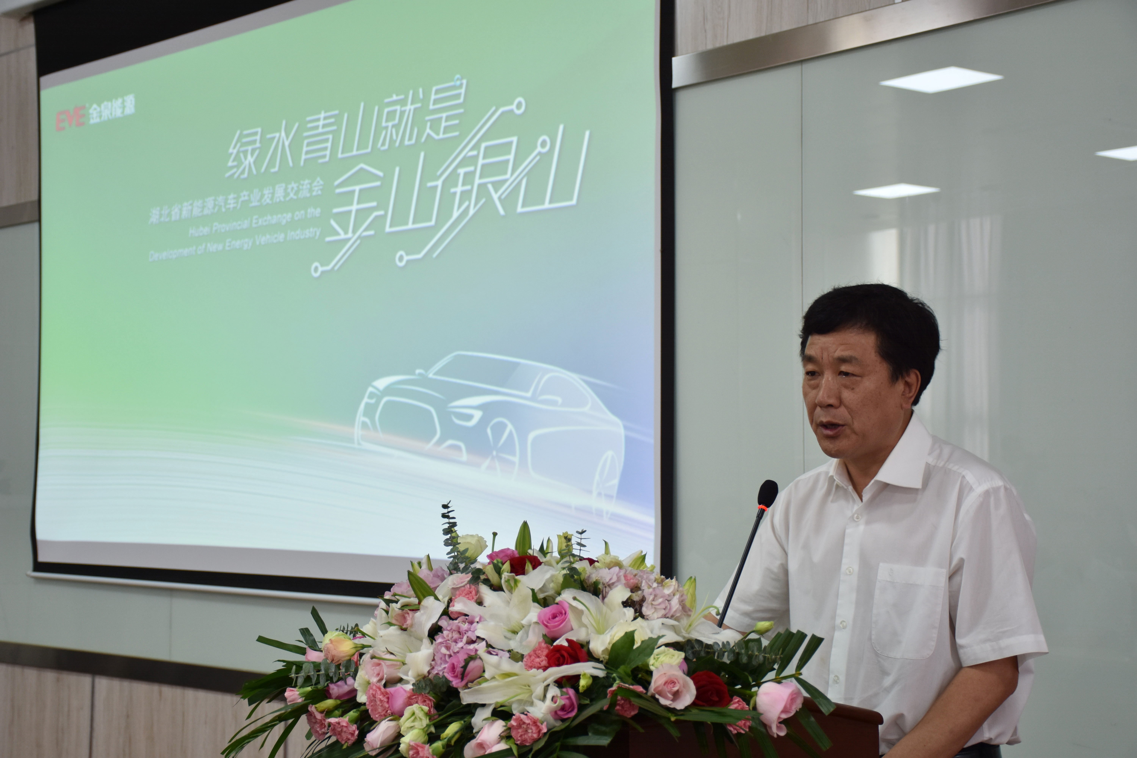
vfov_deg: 23.8
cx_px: 568
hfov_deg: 35.1
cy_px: 379
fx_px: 1800
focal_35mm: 57
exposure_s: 1/40
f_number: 4.2
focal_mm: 38
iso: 320
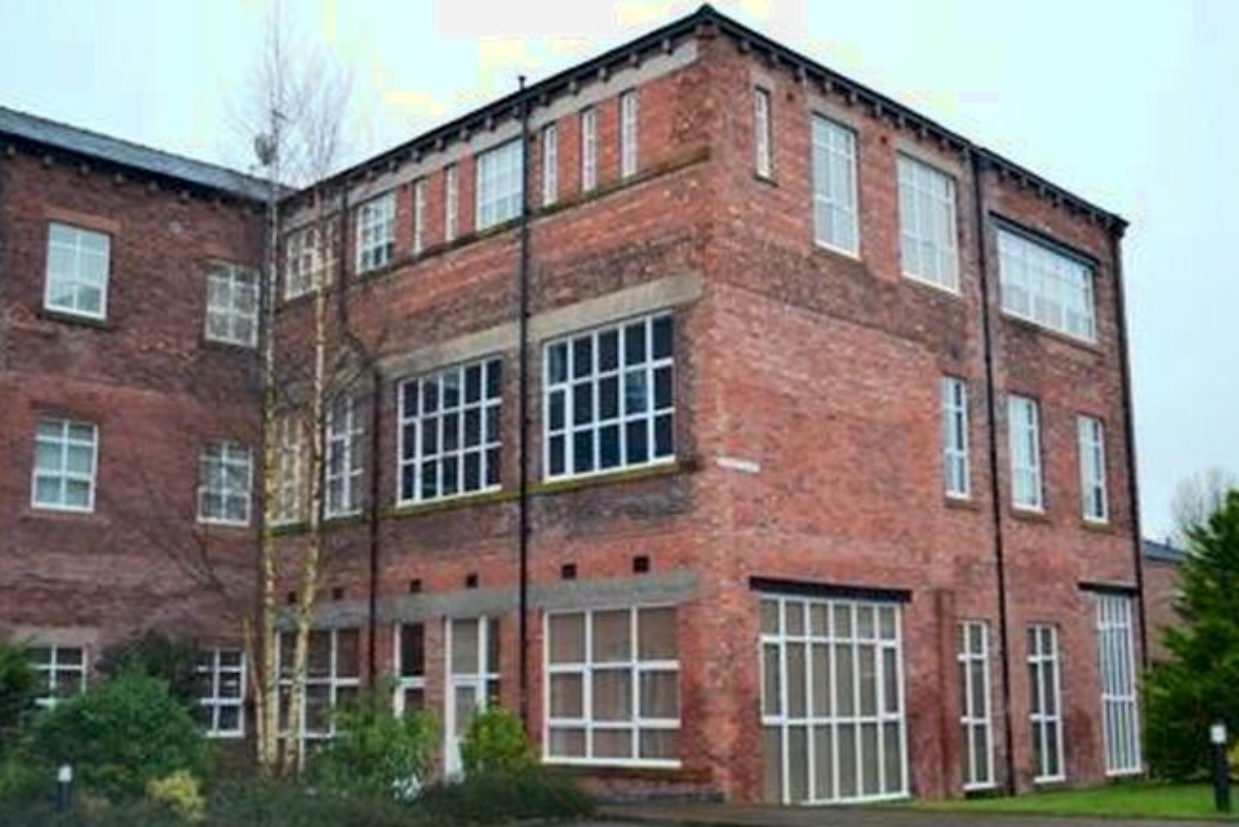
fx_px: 1446
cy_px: 441
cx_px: 621
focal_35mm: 42
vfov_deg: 31.9
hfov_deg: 46.4
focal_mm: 26
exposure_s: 1/60
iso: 1250
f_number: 4.2
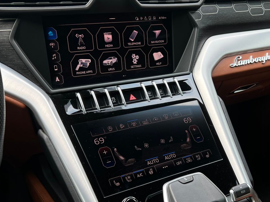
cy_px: 126
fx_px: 336
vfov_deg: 33.5
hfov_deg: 43.4
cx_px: 171
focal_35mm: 43
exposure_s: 1/133
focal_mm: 5.7
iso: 32
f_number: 1.5
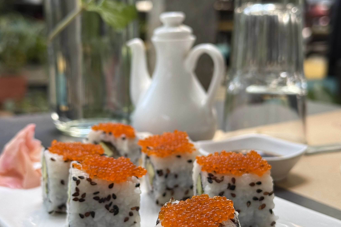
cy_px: 137
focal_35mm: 67
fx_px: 635
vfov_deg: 20.3
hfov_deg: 30.1
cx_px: 171
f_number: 1.78
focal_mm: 6.76
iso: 80
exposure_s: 1/458
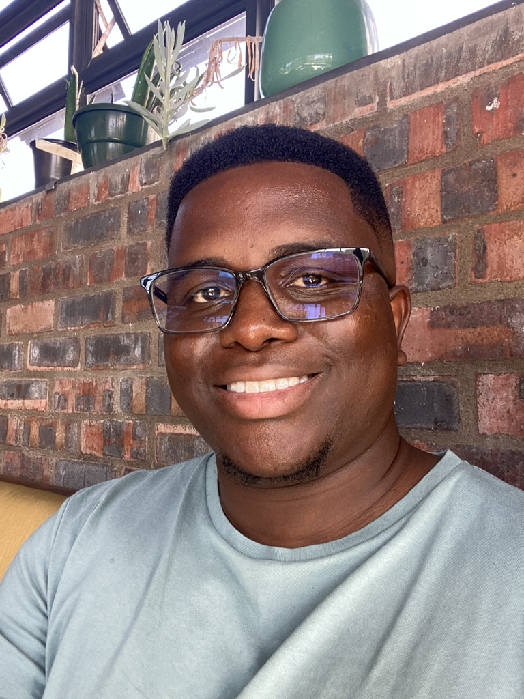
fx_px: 606
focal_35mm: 30
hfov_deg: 46.8
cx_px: 262
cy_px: 350
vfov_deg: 60.0
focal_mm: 2.71
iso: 100
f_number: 2.2
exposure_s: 1/76
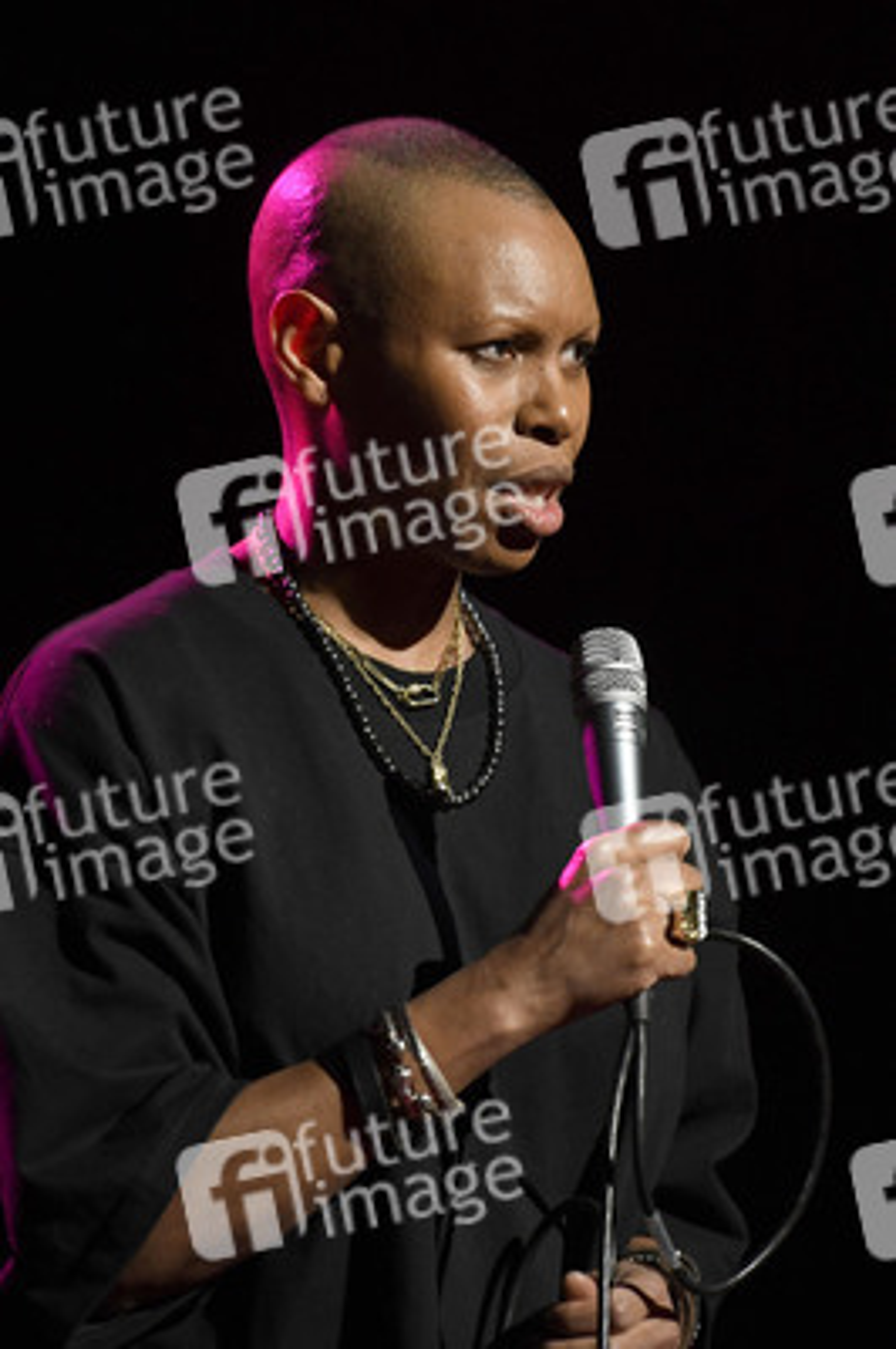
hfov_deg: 6.9
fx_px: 7479
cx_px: 448
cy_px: 674
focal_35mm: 200
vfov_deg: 10.3
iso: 2500
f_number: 3.5
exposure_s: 1/160
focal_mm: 200
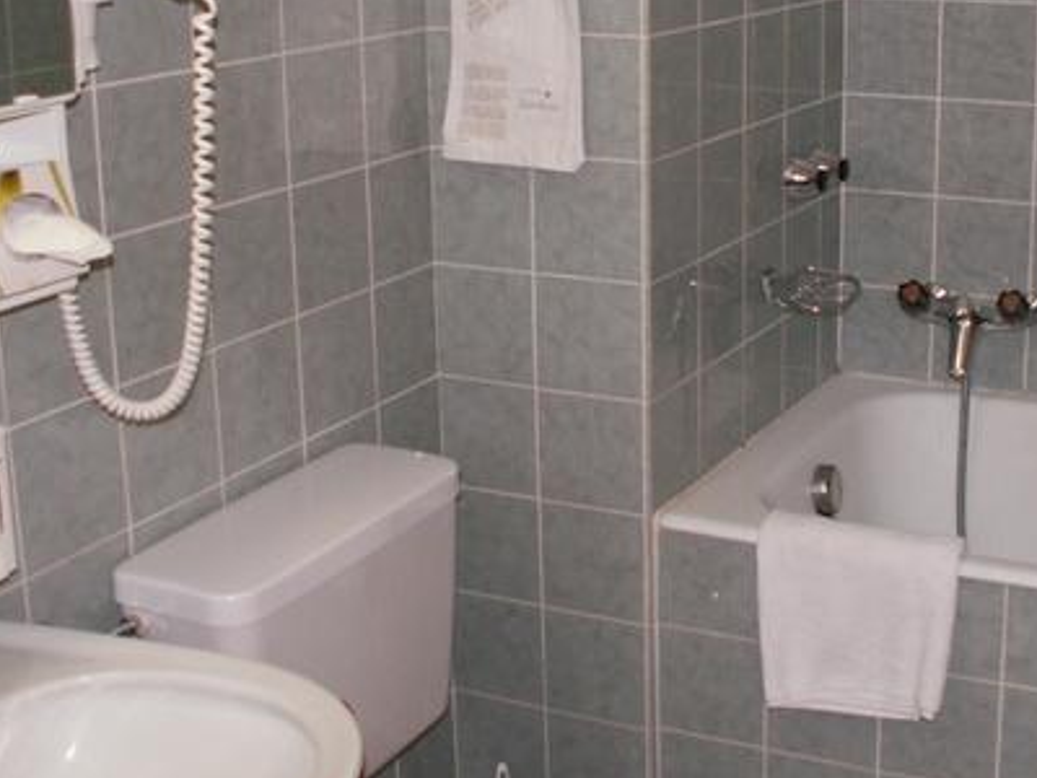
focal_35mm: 56
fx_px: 1678
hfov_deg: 34.0
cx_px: 697
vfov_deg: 26.0
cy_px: 265
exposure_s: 1/40
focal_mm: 5.86
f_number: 2.8
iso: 160
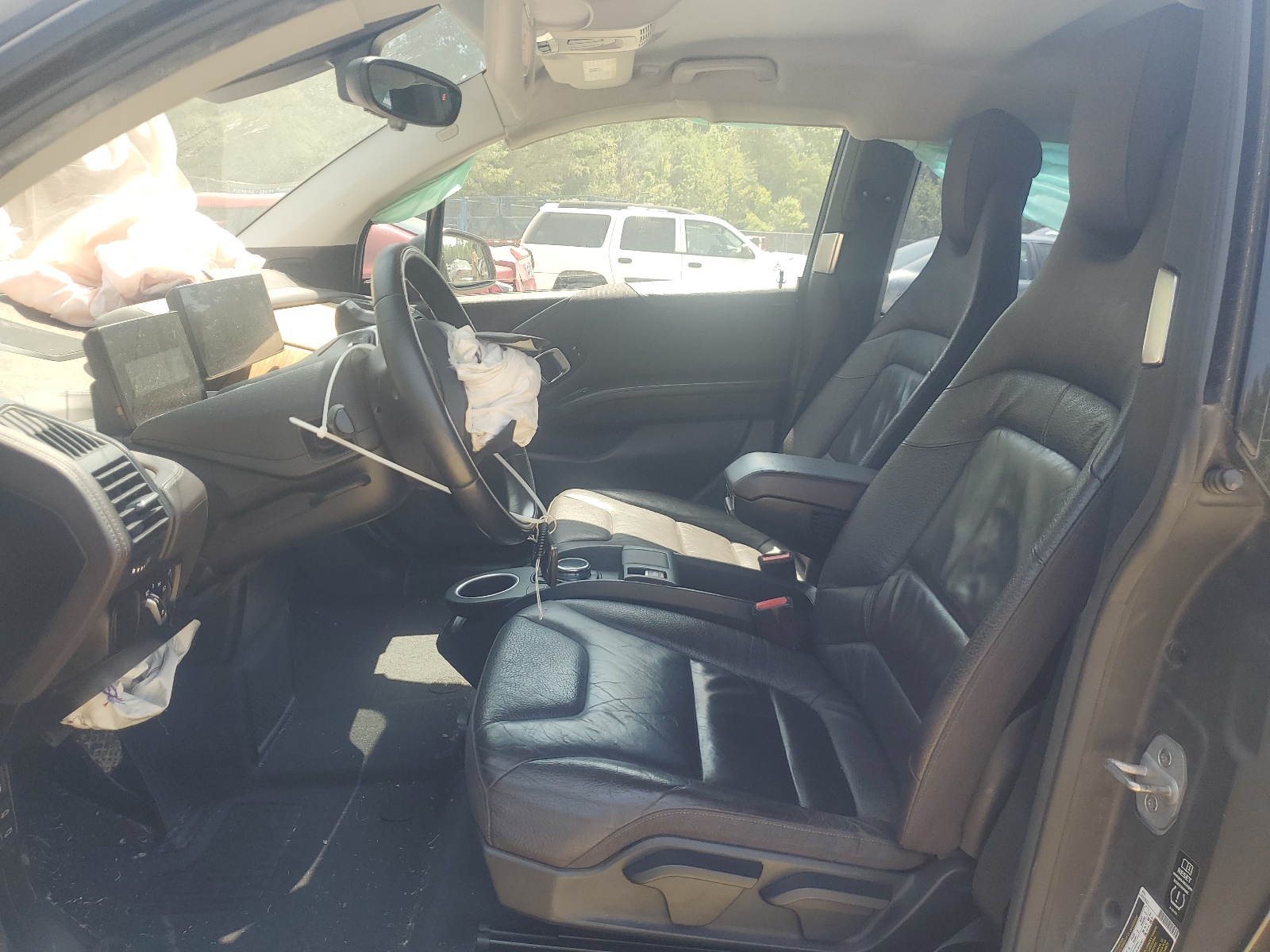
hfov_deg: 67.3
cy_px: 476
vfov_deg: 53.1
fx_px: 954
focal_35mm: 26
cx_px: 635
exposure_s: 1/400
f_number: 1.5
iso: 50
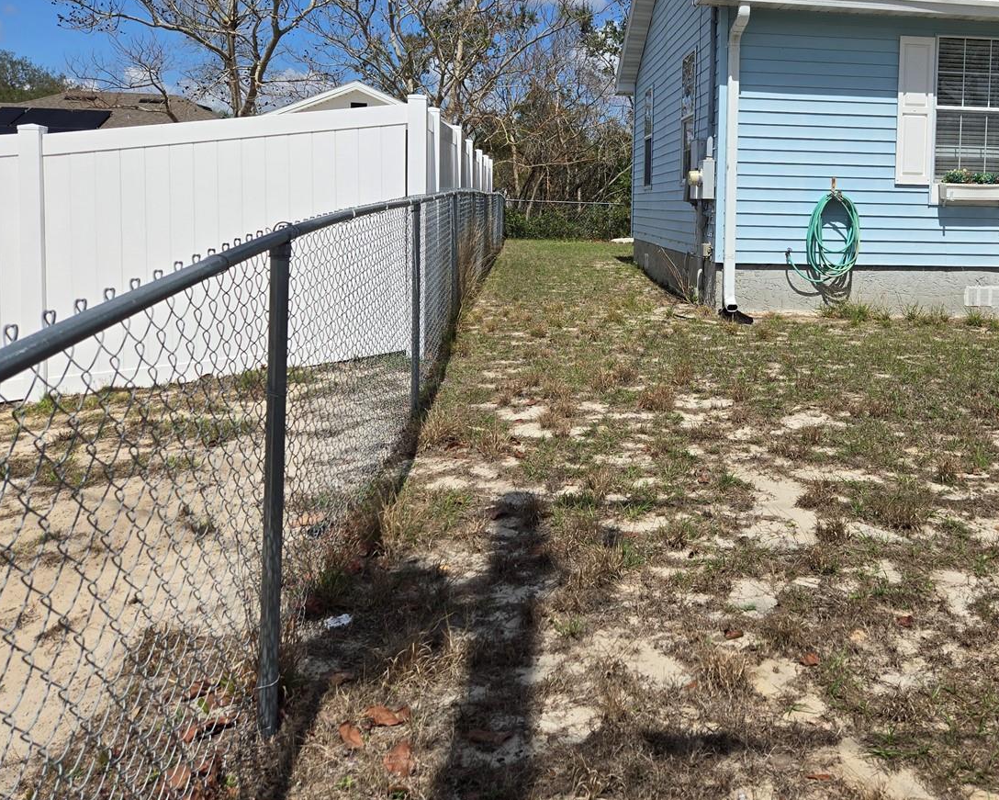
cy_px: 254
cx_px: 697
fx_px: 976
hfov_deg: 52.7
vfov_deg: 43.8
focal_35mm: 33
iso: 25
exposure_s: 1/3608
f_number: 1.8
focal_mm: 5.4
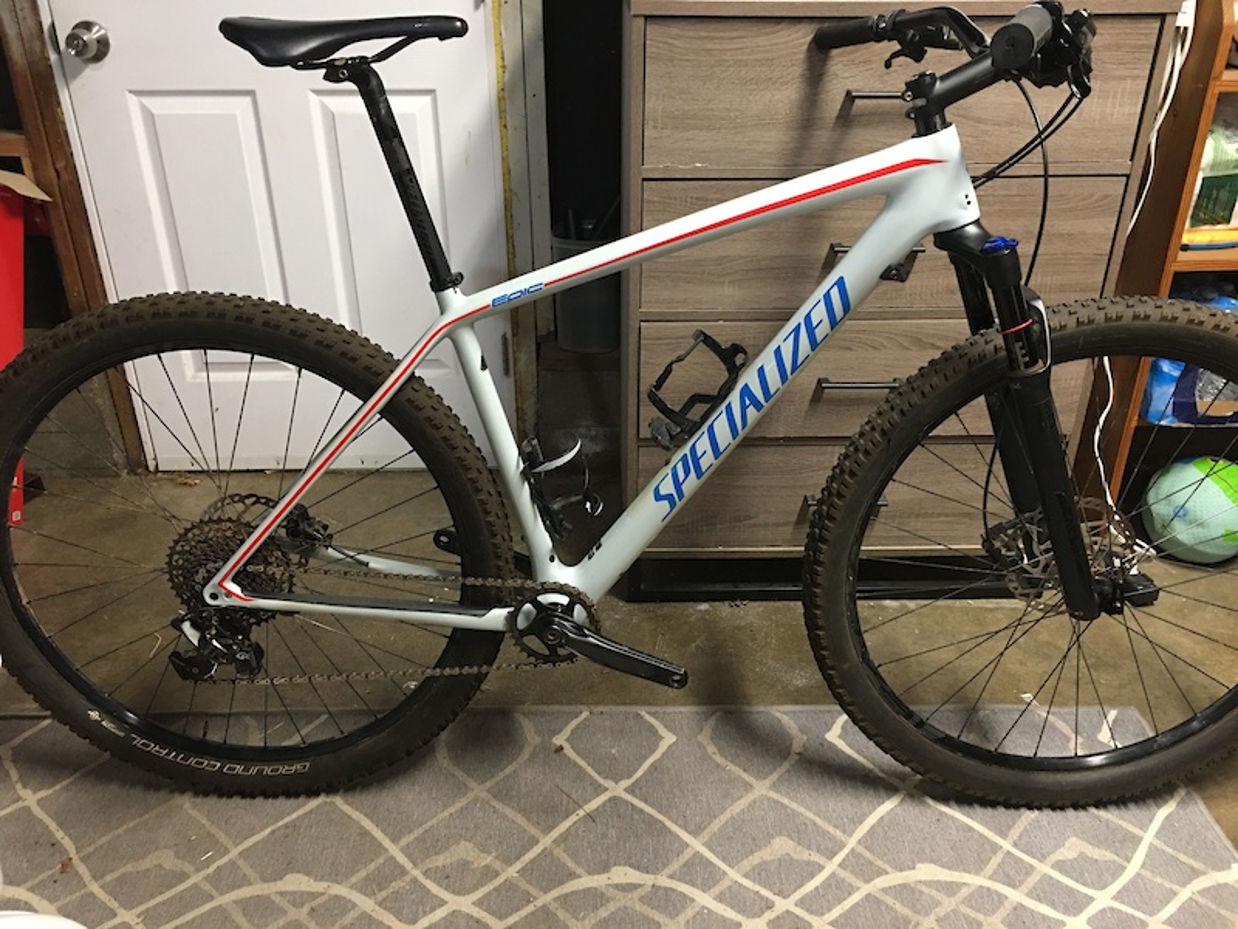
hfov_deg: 61.7
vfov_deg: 48.2
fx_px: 1037
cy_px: 464
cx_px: 619
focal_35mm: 29
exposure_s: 1/10
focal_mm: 4.15
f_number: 2.2
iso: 100
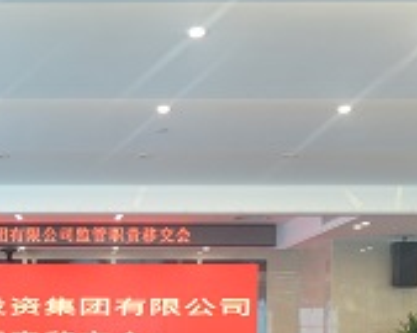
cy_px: 377
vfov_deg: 18.4
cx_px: 39
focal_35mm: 80
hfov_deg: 23.2
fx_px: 987
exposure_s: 1/100
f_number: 5
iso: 1250
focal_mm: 24
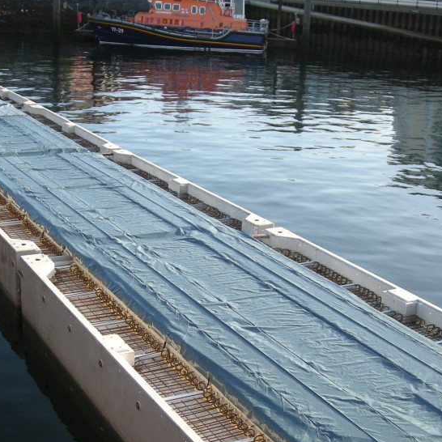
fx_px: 838
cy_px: 308
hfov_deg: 29.5
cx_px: 199
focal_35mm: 58
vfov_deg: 29.3
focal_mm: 5.7
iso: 64
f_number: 2.8
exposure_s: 1/250
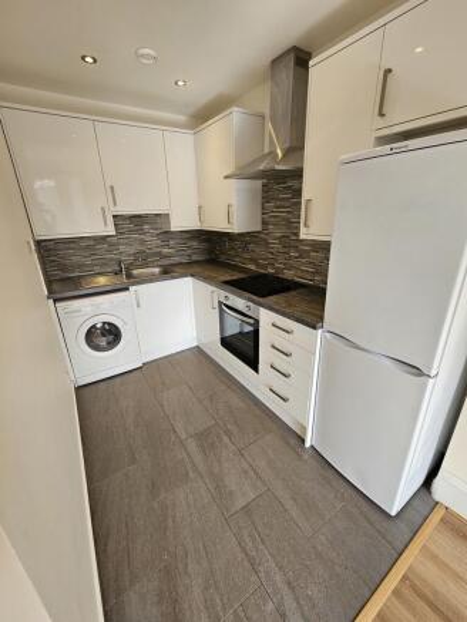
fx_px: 234
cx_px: 234
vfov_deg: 106.2
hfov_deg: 89.9
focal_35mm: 13
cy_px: 311
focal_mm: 2.2
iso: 64
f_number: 2.2
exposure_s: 1/50
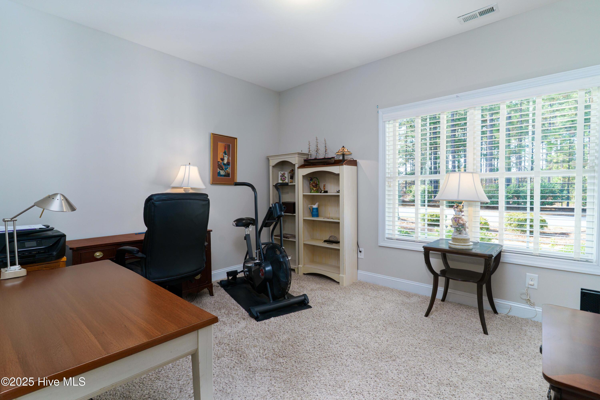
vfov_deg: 70.4
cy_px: 200
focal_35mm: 17
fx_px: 283
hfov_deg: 93.3
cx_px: 300
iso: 400
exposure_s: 1/125
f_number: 7.1
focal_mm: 17
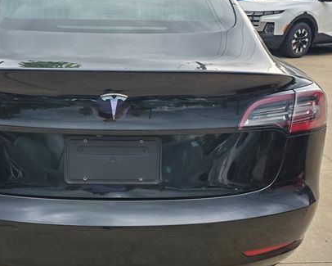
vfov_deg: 37.4
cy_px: 133
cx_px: 103
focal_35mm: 40
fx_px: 393
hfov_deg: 44.9
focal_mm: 4.3
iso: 160
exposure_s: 1/85
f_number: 2.4
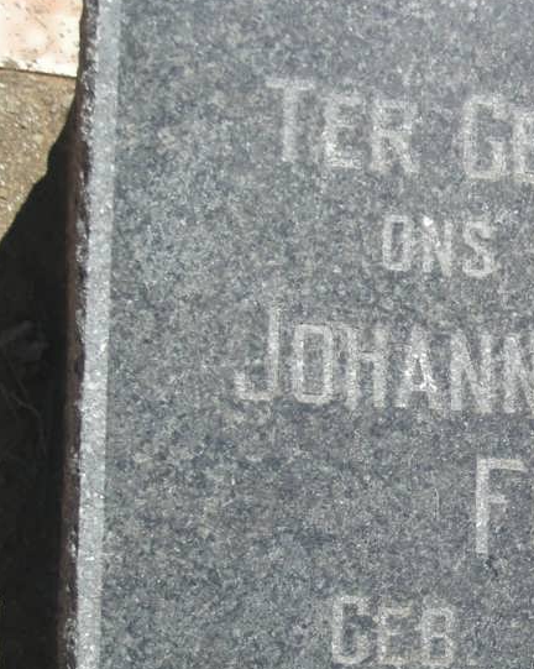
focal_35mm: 117
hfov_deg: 12.7
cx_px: 698
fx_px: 2314
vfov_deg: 16.4
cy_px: 422
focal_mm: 8.8
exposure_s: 1/170
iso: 50
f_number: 6.7
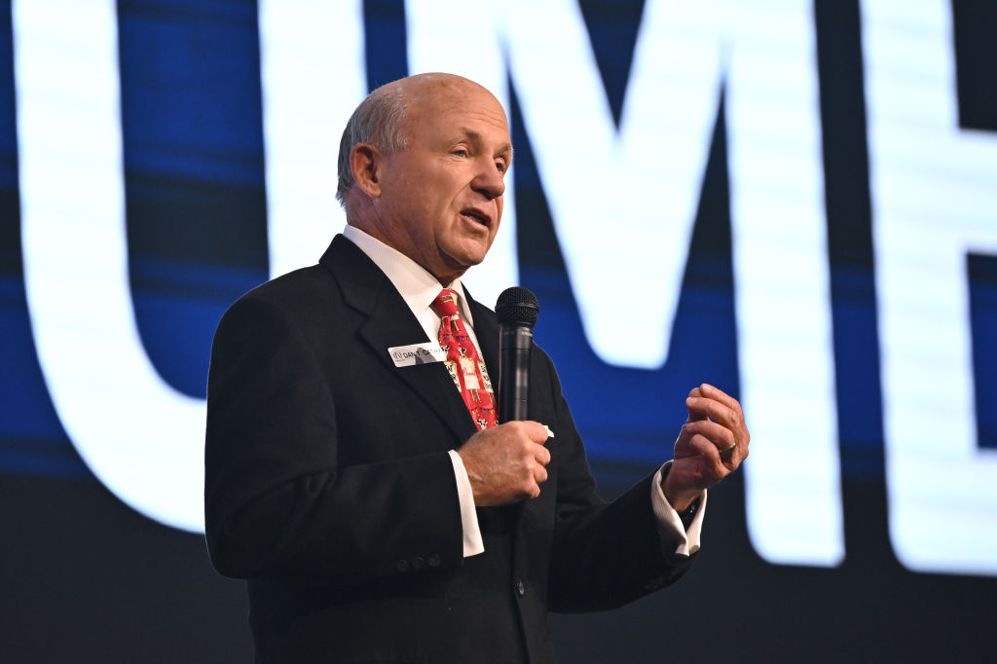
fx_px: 6838
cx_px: 498
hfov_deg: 8.3
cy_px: 332
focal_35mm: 247
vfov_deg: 5.6
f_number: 2.8
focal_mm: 165
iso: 1600
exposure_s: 1/1600
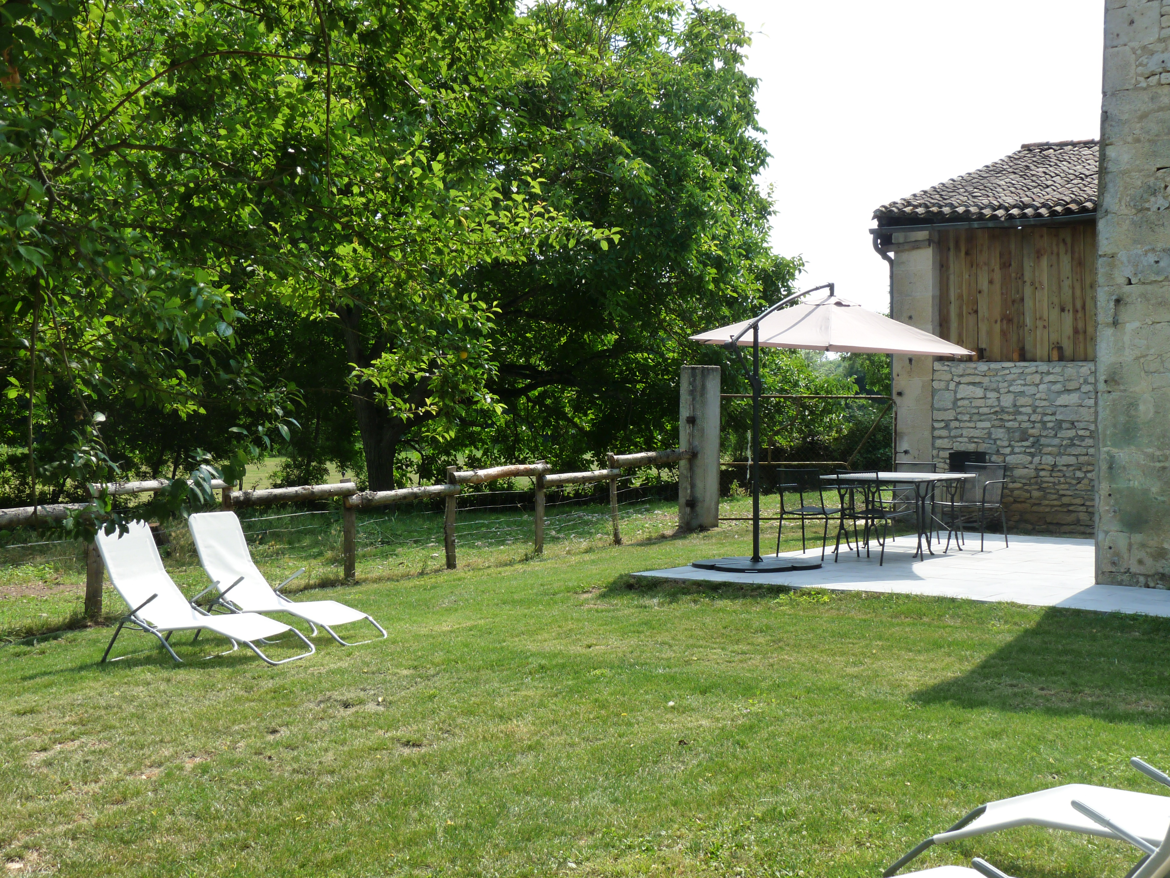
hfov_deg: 42.1
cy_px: 439
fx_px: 1521
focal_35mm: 45
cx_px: 585
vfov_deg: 32.2
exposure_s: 1/250
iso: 160
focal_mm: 8
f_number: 5
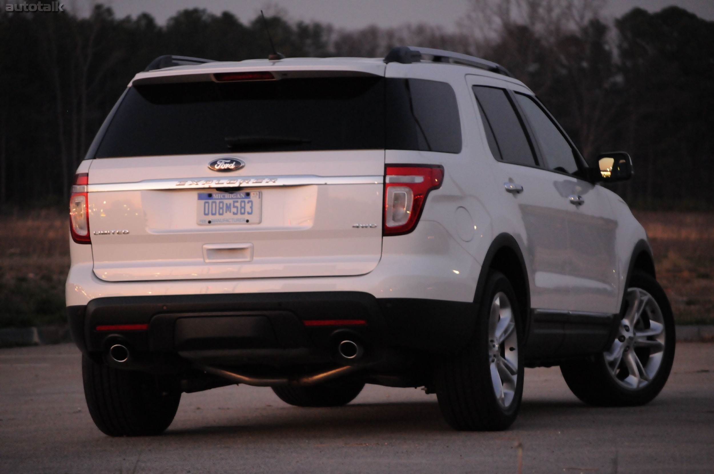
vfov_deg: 7.6
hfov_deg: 11.4
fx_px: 3566
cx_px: 357
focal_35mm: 180
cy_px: 237
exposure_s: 1/15
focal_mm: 120
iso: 2500
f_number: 4.8
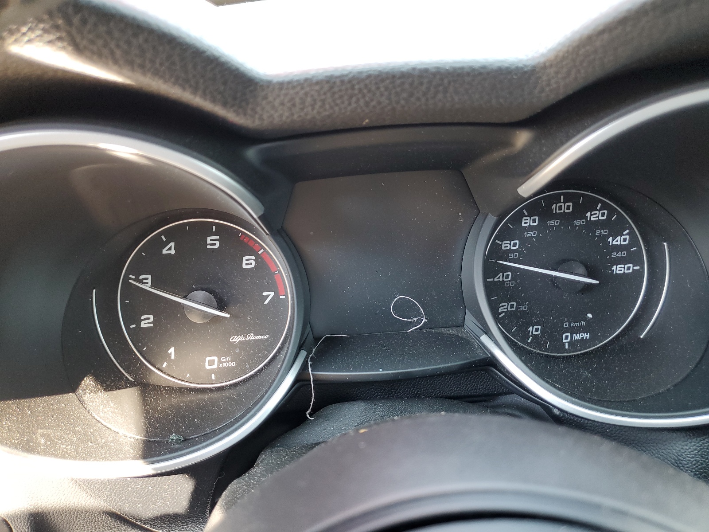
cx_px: 354
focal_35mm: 26
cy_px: 266
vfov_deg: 53.1
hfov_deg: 67.3
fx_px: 533
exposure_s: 1/60.2
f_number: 1.5
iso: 78
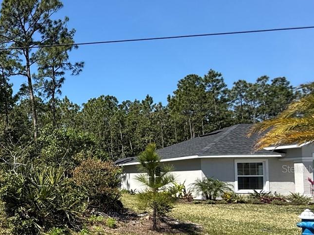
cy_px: 168
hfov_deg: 38.5
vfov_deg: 39.9
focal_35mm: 35
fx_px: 317
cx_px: -64
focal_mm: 2.22
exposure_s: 1/1017
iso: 50
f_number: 2.2
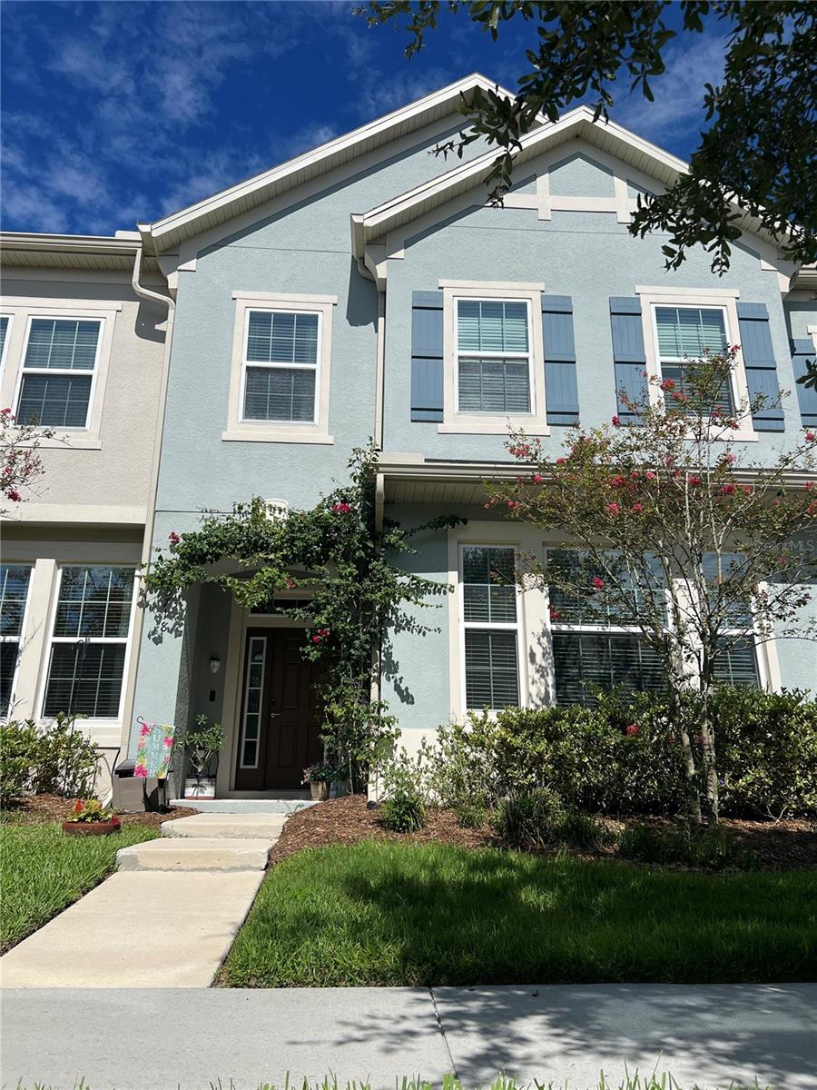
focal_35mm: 26
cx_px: 408
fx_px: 818
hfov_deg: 53.1
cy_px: 545
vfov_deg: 67.3
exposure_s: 1/8000
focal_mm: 5.7
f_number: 1.5
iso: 50
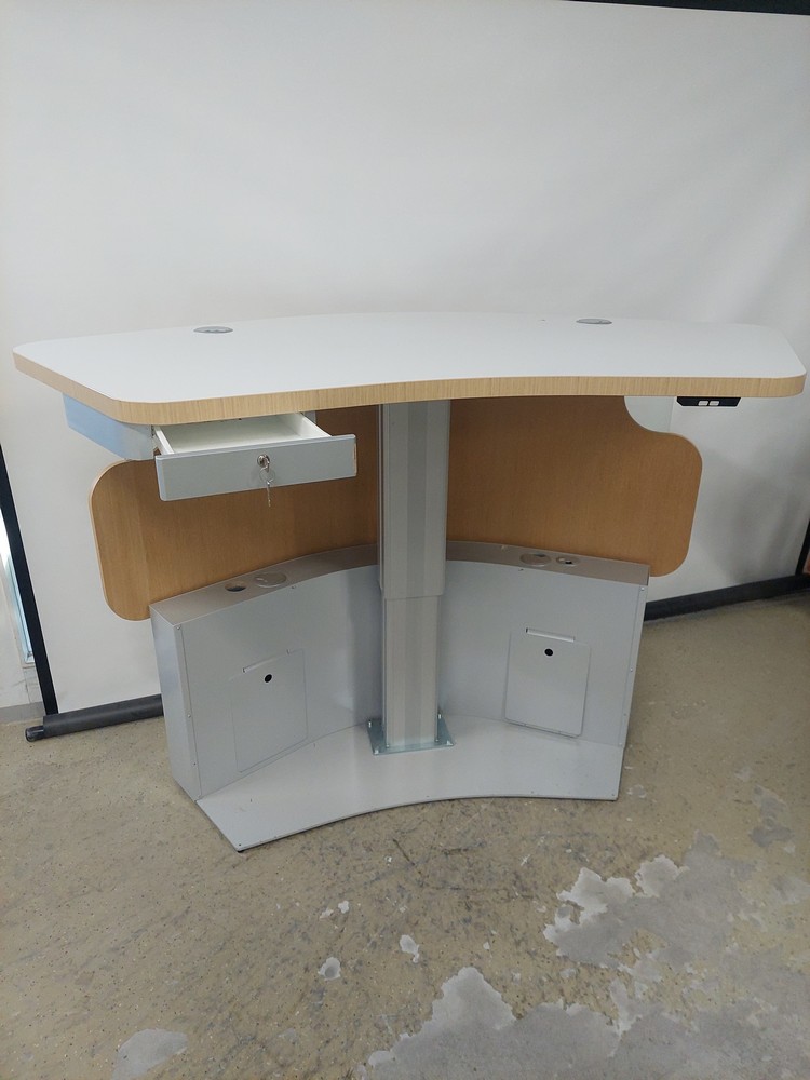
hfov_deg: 54.9
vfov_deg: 69.4
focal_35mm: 25
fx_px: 780
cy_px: 540
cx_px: 405
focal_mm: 5.23
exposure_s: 1/100
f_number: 1.8
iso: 320
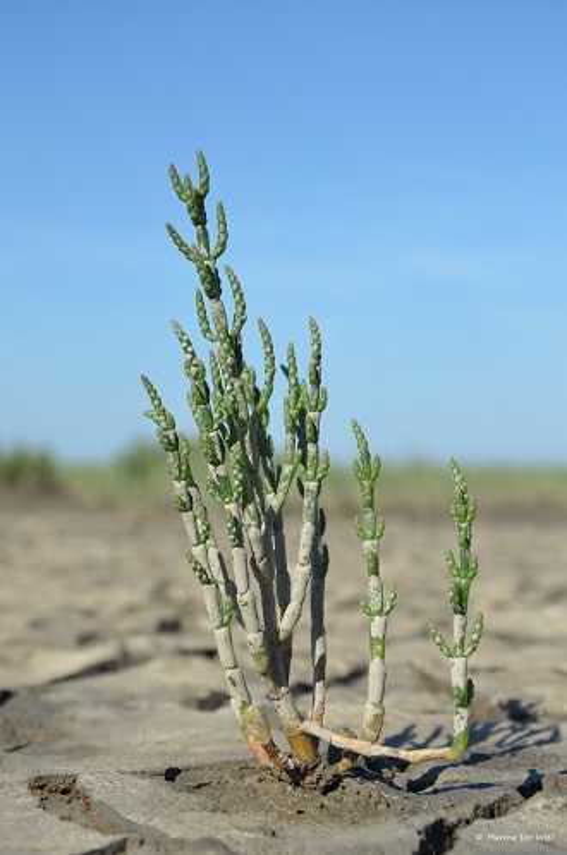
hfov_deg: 15.6
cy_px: 428
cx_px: 284
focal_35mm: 87
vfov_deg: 23.4
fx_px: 2064
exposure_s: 1/1600
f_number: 8
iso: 800
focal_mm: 58
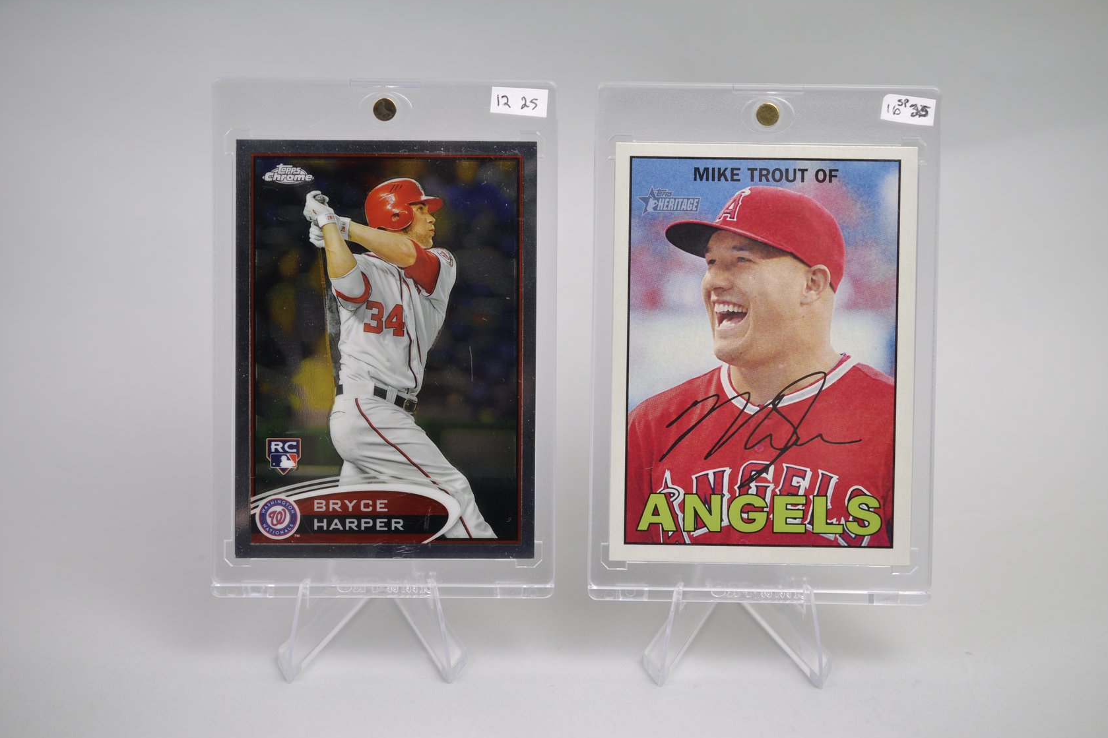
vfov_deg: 22.3
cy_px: 367
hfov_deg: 32.9
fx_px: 1877
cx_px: 562
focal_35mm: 61
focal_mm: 40
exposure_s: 1/60
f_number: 4
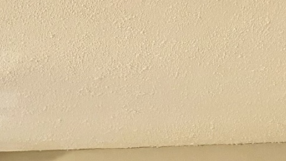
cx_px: -171
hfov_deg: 12.0
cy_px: 562
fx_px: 1282
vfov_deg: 6.3
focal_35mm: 169
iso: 200
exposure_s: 1/60
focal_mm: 5.96
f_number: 1.6
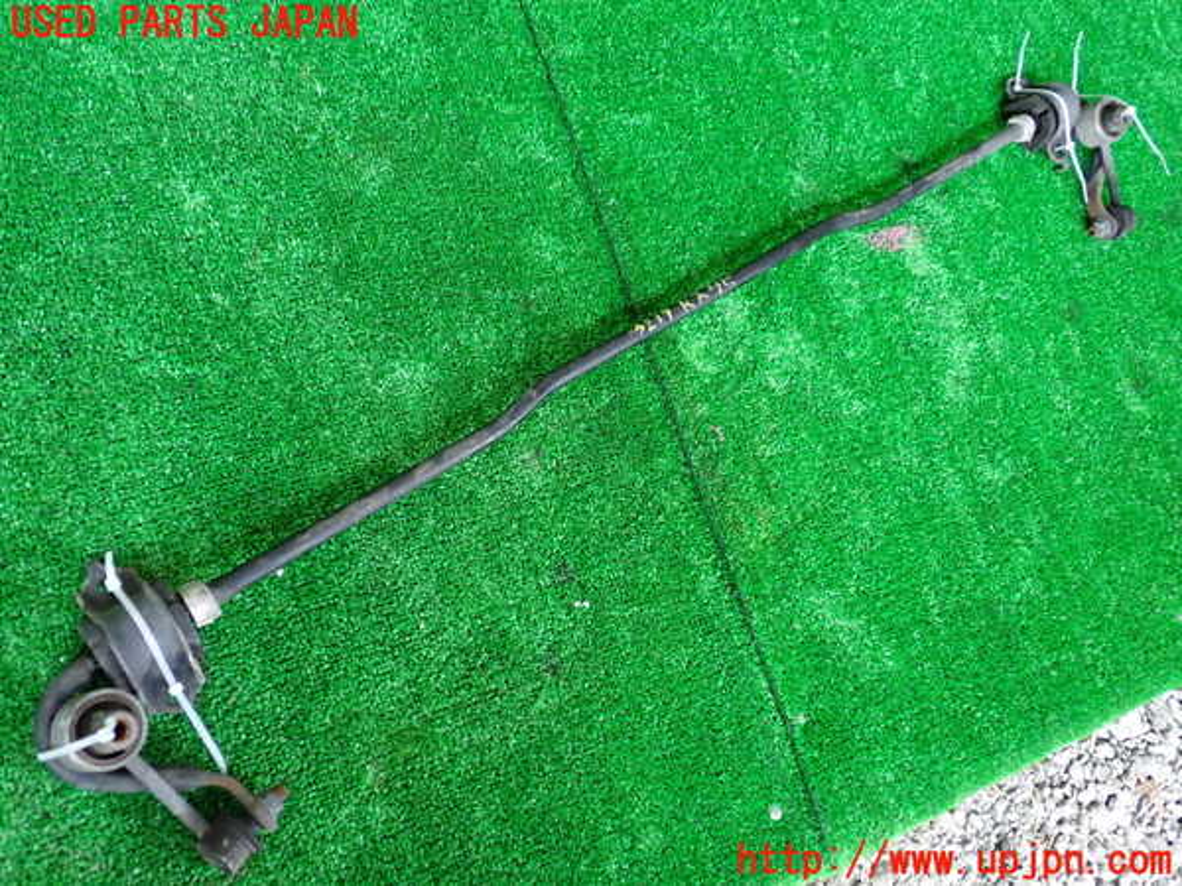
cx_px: 591
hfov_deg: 60.0
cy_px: 443
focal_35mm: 30
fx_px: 1024
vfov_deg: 46.8
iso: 640
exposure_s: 1/30
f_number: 2.3
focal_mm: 5.4
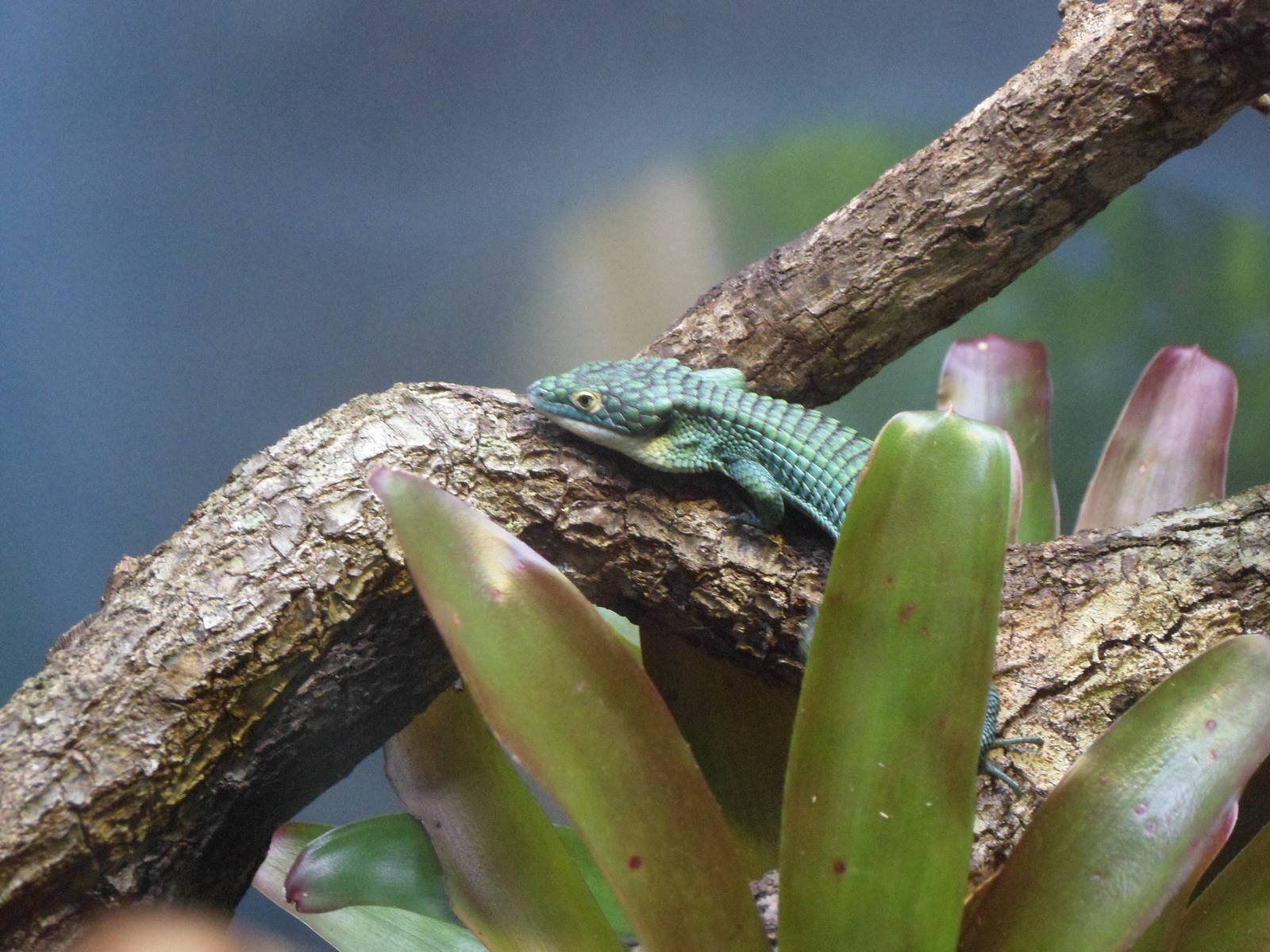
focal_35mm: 130
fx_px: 4769
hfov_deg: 15.2
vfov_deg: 11.4
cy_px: 476
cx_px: 635
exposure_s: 1/20
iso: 480
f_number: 5.4
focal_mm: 22.5
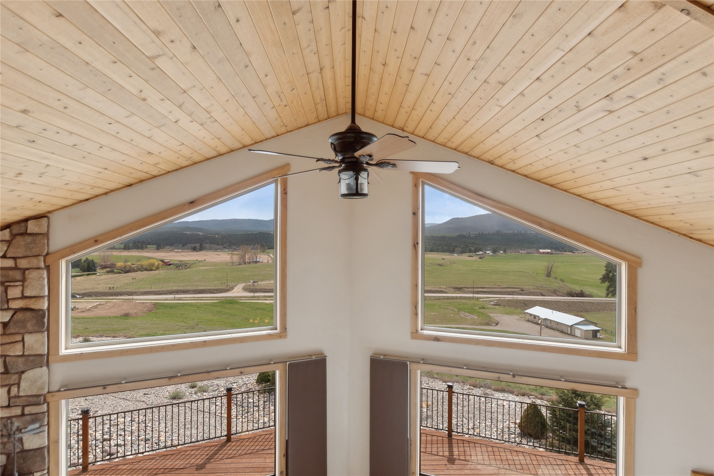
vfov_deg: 67.4
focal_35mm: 18
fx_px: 357
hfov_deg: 90.0
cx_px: 357
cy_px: 238
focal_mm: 12
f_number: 6.3
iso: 200
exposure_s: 1/320
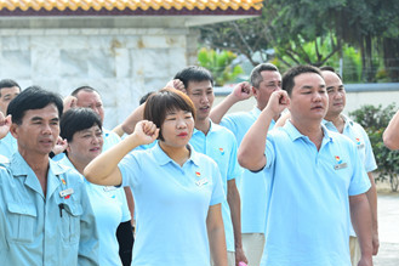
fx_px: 1296
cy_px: 124
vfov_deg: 11.7
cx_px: 198
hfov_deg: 17.5
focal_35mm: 117
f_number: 4
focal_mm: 70
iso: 100
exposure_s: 1/200
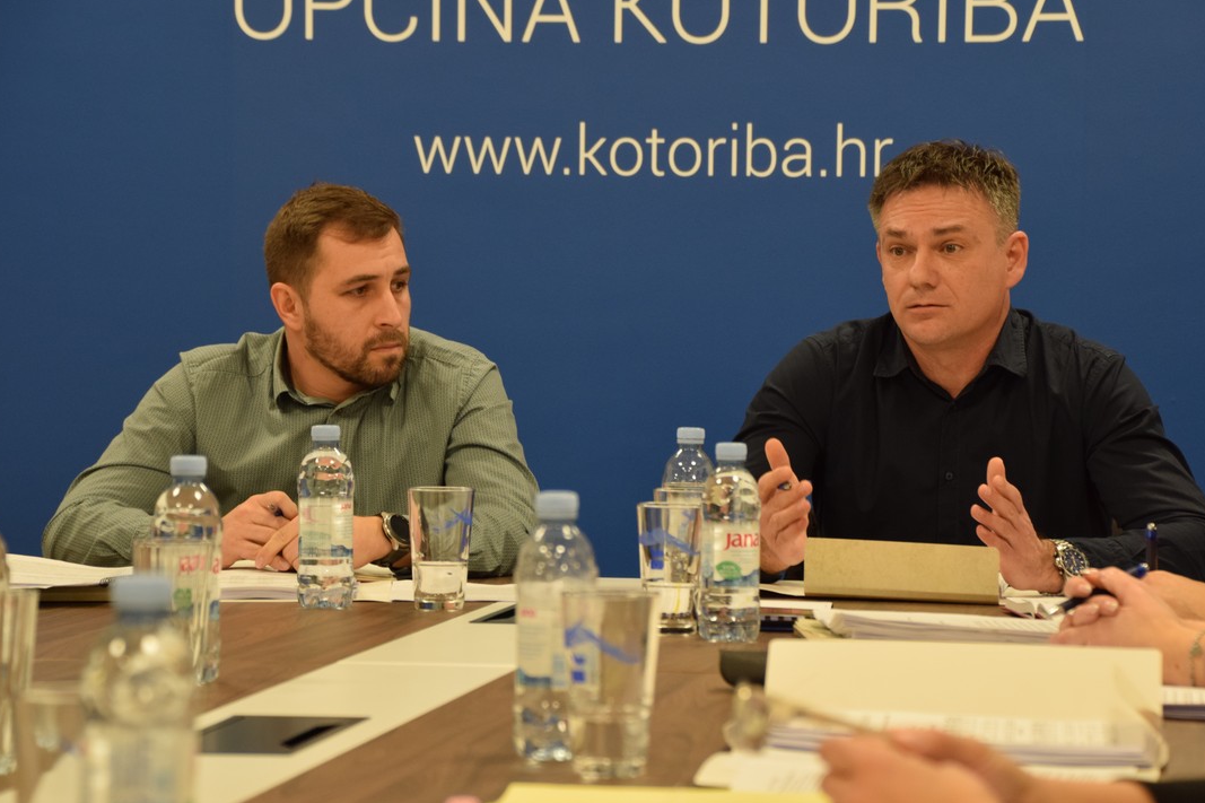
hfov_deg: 15.2
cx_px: 626
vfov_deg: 10.2
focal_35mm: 135
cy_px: 354
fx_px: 4518
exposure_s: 1/60
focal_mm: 80
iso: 560
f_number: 5.3
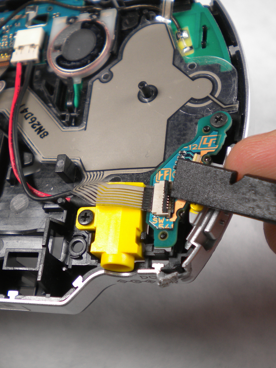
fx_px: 585
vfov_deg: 34.9
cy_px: 185
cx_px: 75
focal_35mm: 55
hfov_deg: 26.3
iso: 80
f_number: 3.5
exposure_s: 1/107
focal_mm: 7.4
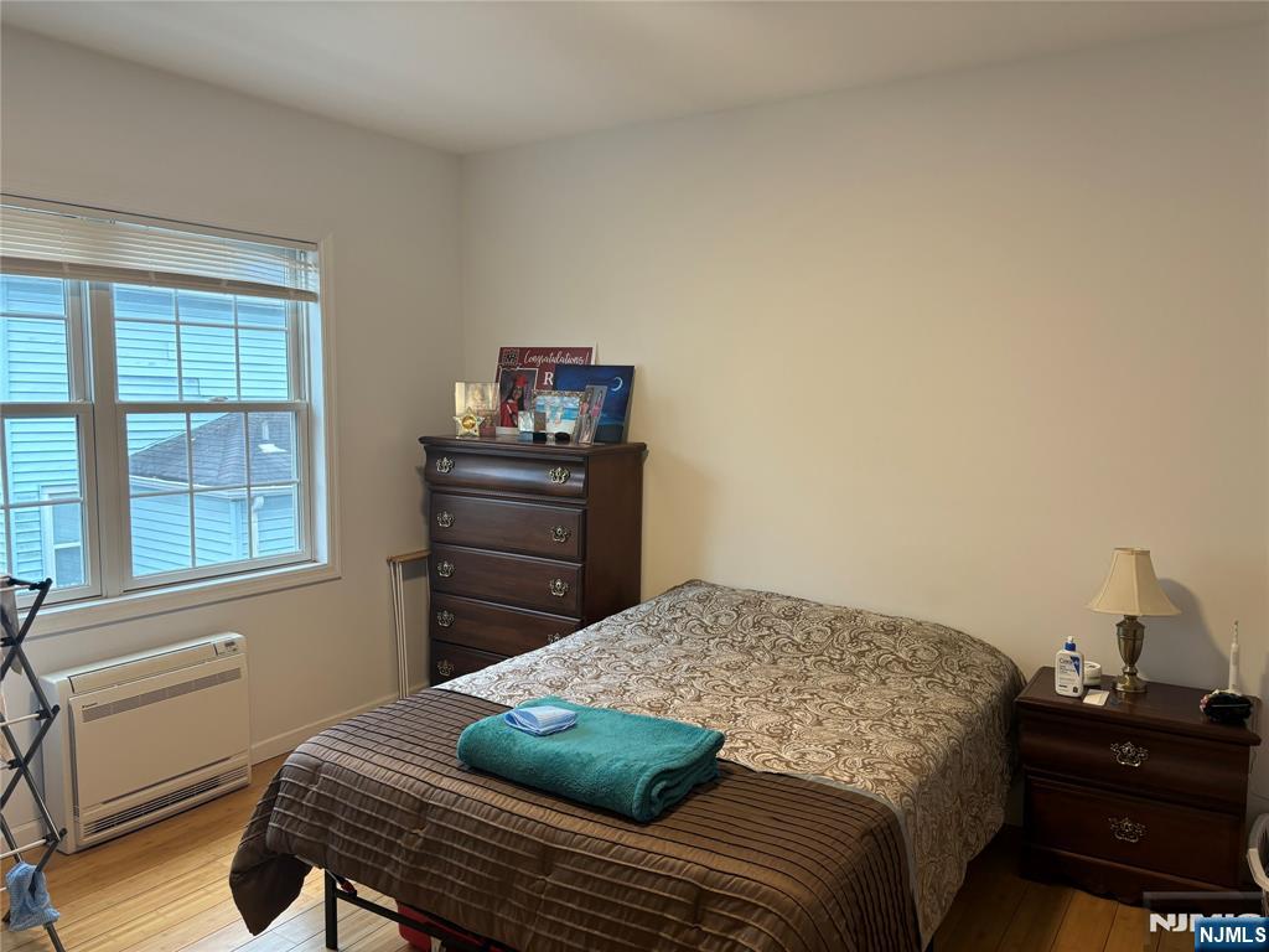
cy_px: 476
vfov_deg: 53.1
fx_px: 953
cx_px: 634
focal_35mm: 26
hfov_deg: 67.3
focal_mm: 5.96
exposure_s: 1/60
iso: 125
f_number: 1.6
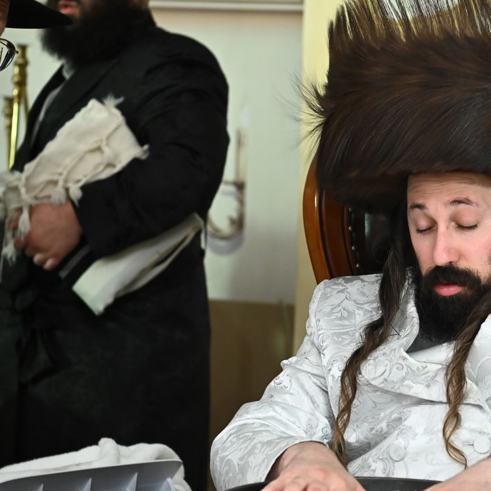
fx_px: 1845
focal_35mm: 115
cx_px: 444
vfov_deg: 15.1
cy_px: 296
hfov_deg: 15.0
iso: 3200
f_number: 4.5
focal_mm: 70
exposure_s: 1/100
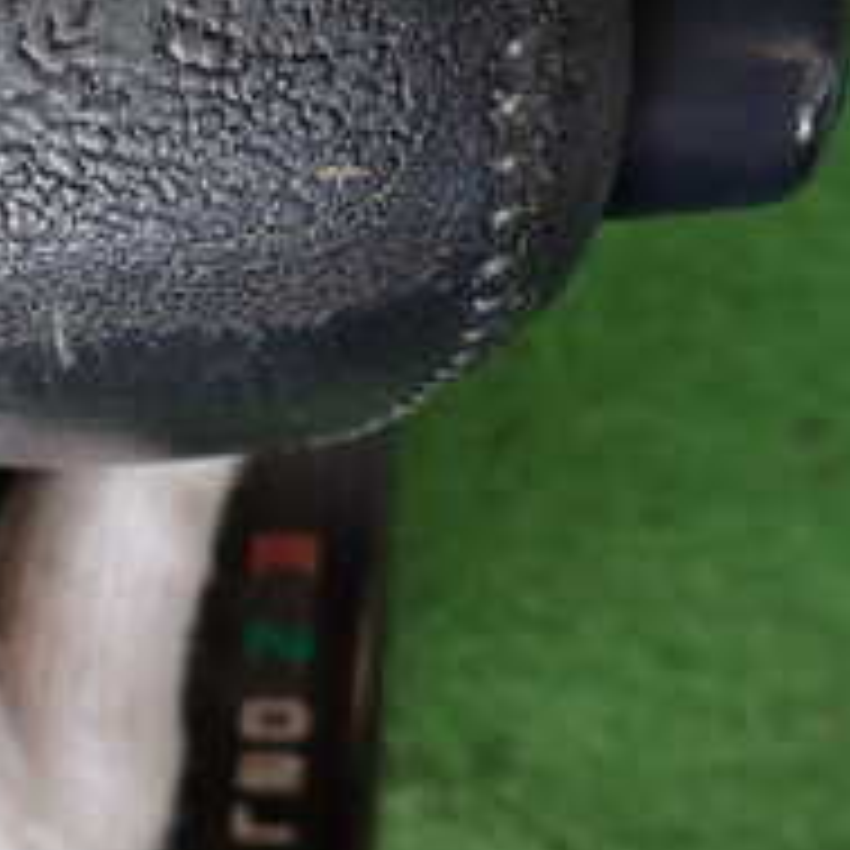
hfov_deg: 23.7
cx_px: 9
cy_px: 171
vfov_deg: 24.3
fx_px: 1945
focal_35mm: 70
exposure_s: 1/80
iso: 100
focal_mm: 4.5
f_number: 2
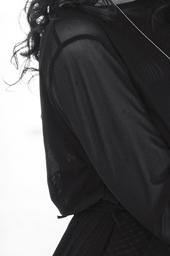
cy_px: 3
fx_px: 1482
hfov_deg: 6.5
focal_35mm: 209
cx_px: 163
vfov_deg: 9.8
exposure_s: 1/200
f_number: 2.8
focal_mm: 70
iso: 640
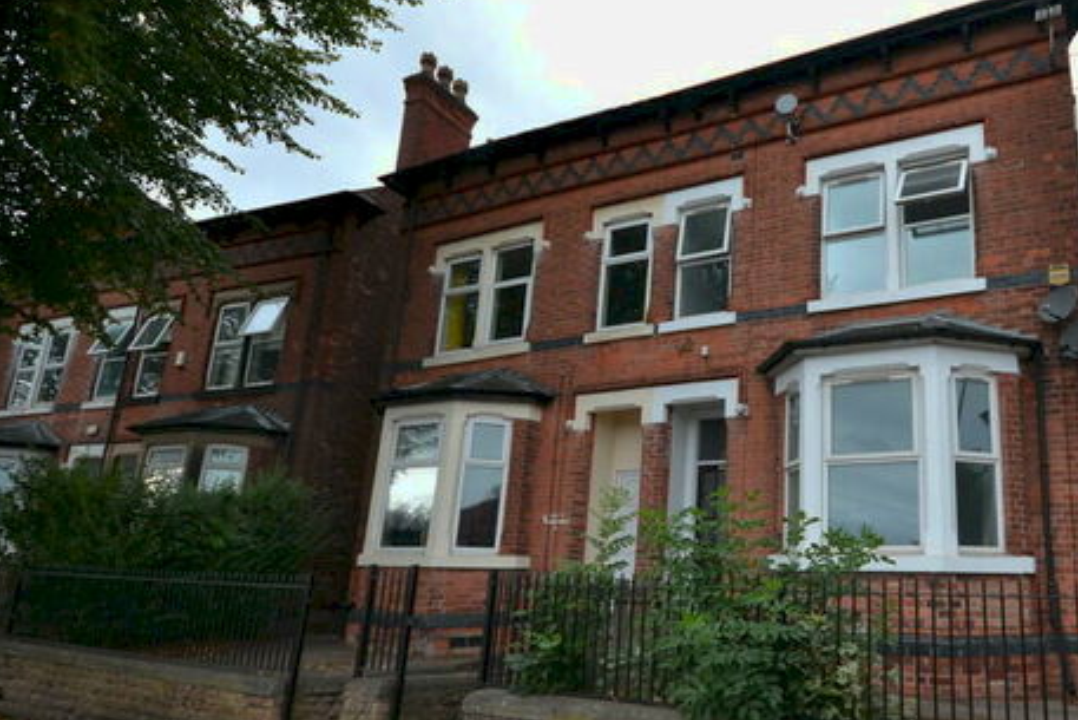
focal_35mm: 23
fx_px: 689
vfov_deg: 55.1
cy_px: 386
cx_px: 781
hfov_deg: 71.9
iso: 125
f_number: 5.6
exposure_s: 1/125
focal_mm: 10
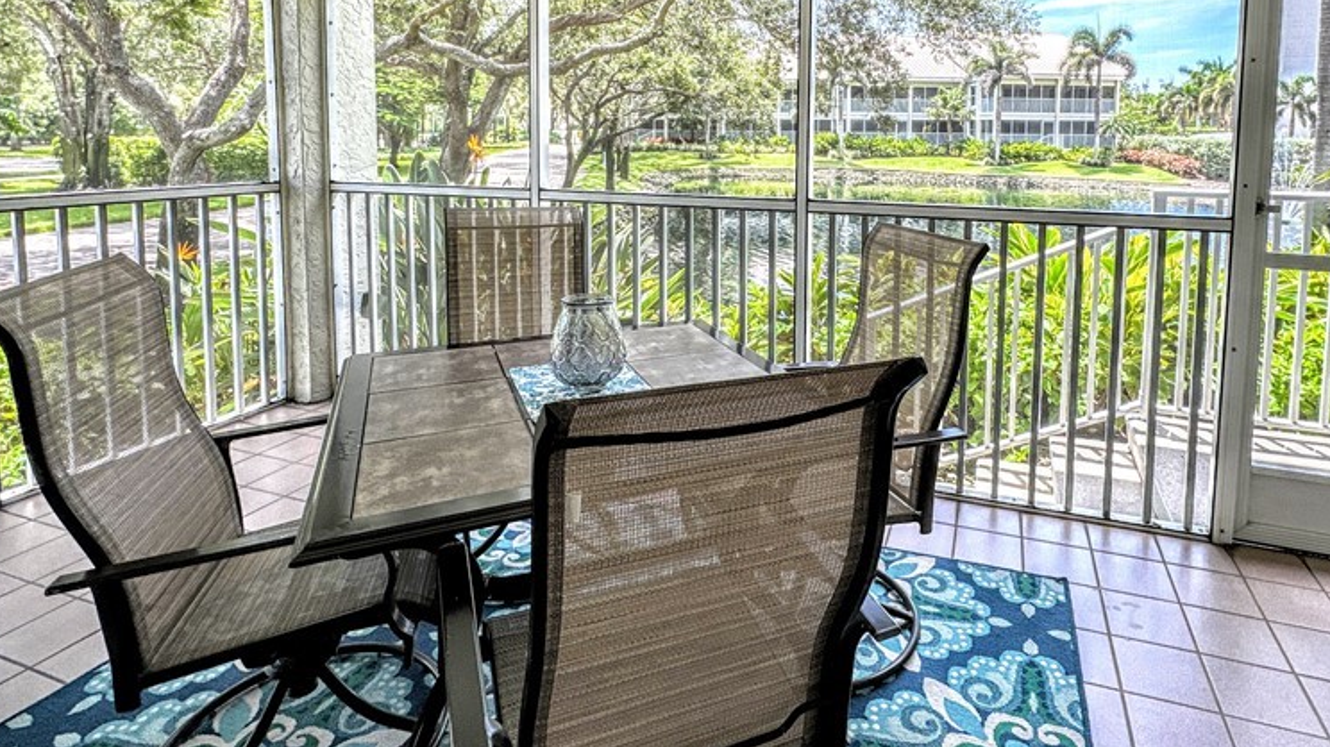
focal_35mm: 21
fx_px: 740
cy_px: 182
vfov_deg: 51.2
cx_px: 749
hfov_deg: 83.5
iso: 40
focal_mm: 2.22
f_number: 2.2
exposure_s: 1/178
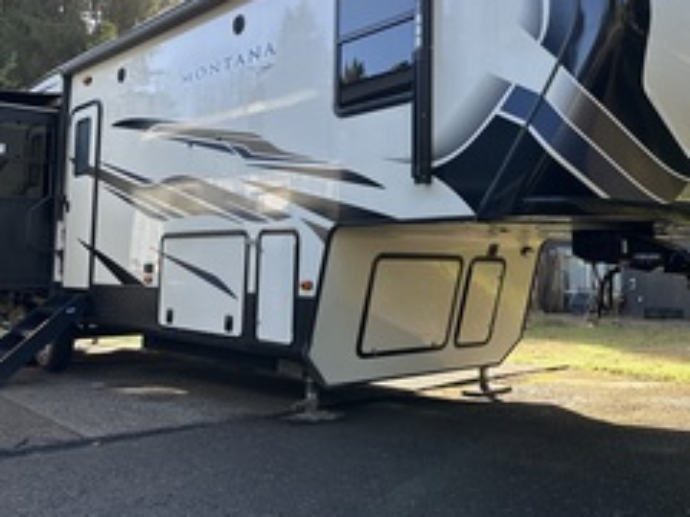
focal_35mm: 35
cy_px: 200
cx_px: 365
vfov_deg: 40.5
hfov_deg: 52.6
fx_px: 698
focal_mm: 6.86
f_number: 1.78
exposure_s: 1/564
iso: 80
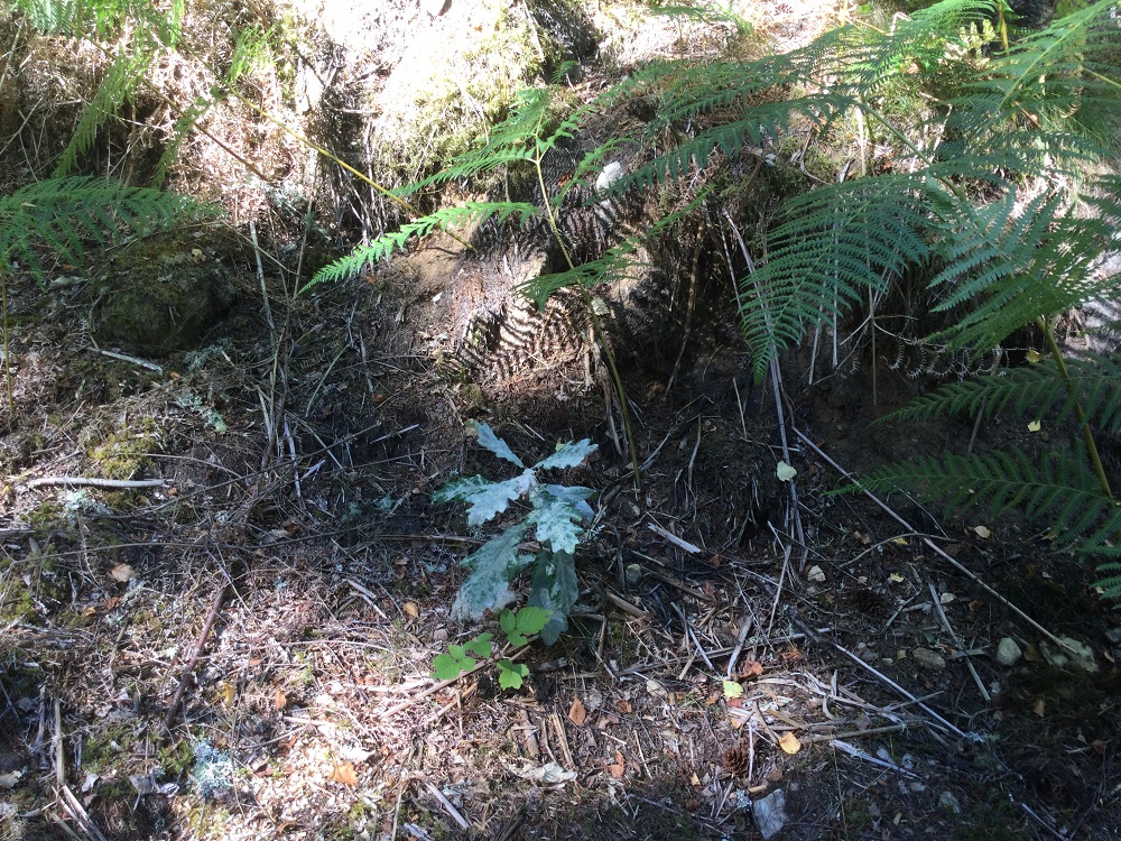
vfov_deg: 45.4
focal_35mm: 31
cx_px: 560
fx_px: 1004
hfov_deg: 58.4
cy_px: 420
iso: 32
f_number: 2.4
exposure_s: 1/100
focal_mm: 3.3
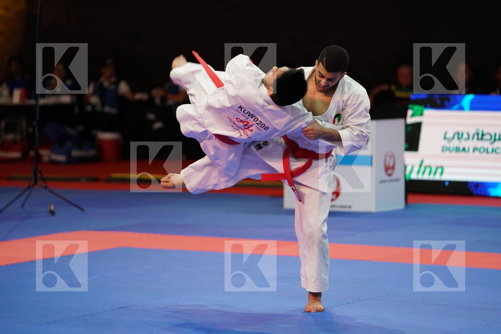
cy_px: 167
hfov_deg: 12.9
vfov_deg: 8.6
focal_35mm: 159
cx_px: 250
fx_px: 2213
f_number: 2.8
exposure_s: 1/500
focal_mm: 159
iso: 3200
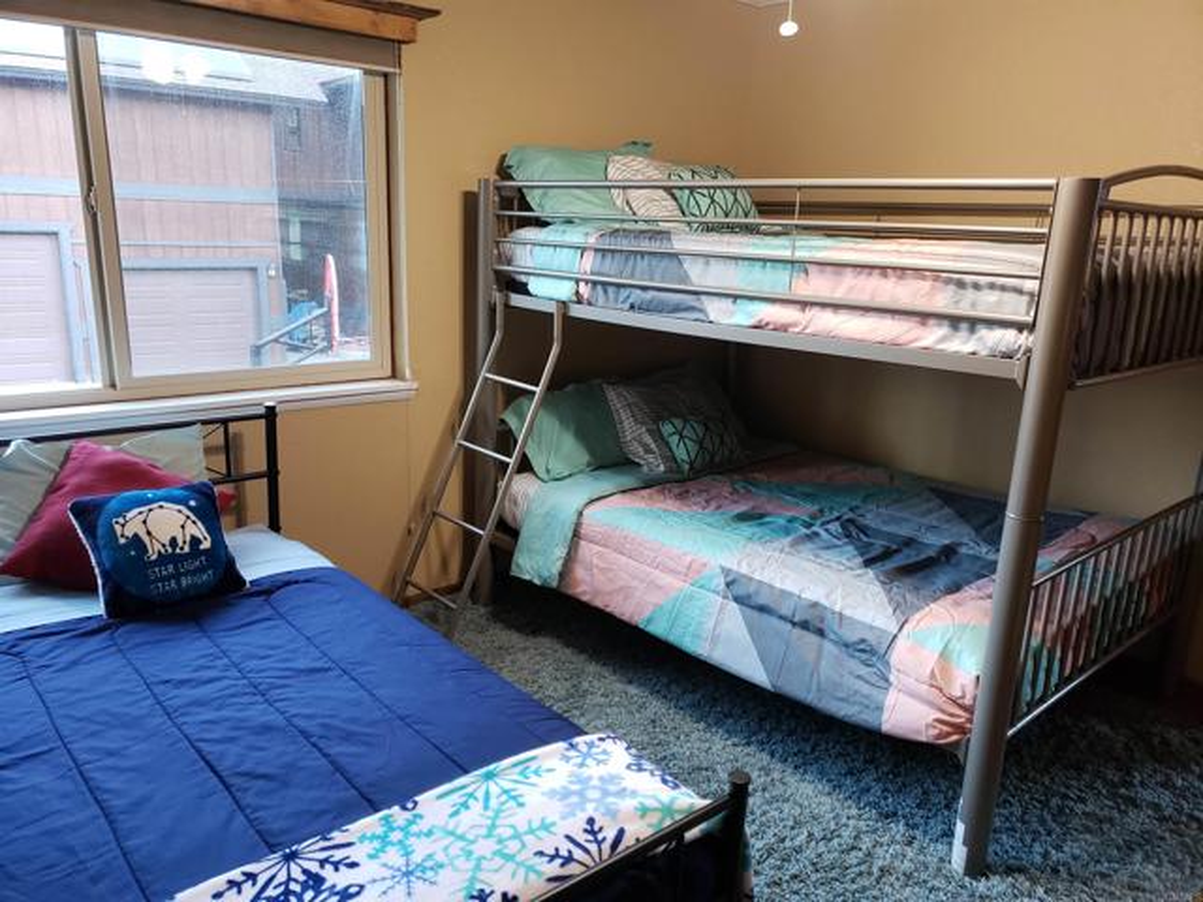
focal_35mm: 26
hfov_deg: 67.3
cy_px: 451
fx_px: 904
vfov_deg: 53.1
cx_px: 602
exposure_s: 1/40
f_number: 1.5
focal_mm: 4.3
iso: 320
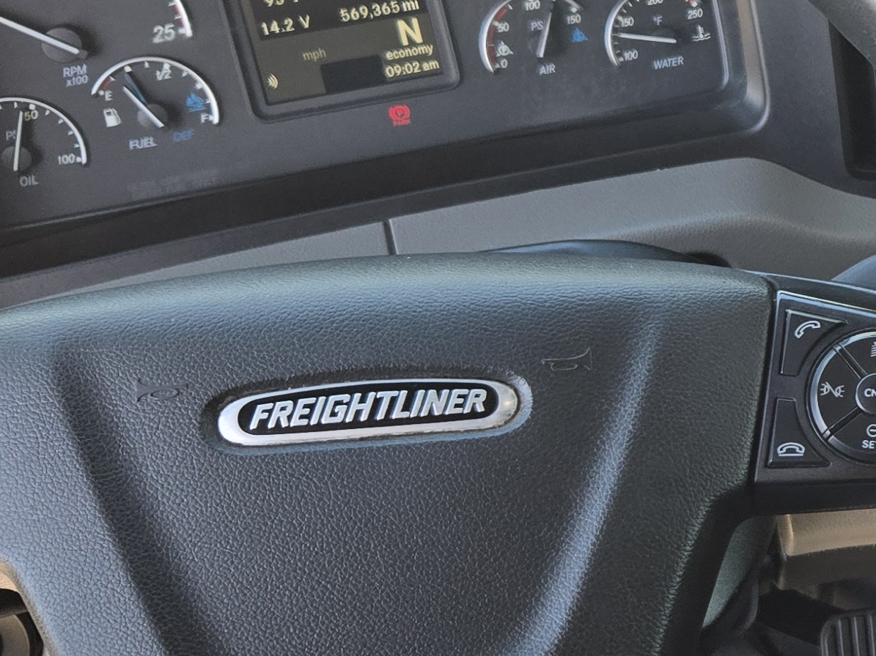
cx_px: 1145
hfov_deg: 22.6
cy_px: 291
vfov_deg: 19.1
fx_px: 1948
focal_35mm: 77
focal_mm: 5.4
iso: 80
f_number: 1.8
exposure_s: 1/180
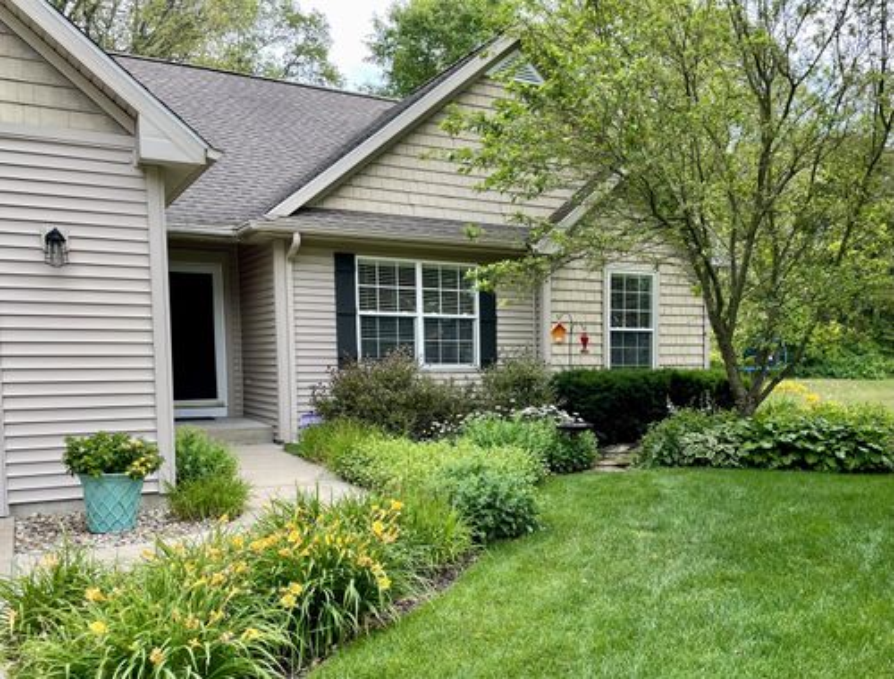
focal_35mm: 26
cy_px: 340
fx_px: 675
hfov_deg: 67.0
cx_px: 447
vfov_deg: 53.5
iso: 32
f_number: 1.6
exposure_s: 1/647
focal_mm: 4.2
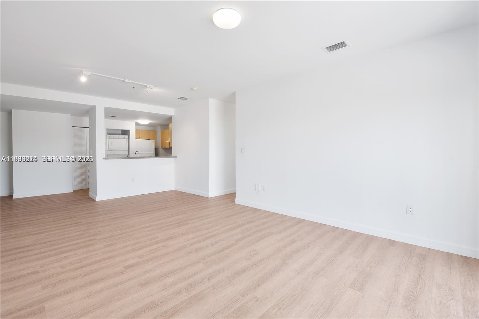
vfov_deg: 77.3
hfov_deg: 100.4
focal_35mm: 15
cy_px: 160
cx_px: 240
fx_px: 200
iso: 125
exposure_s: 1/6
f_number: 8
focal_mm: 15
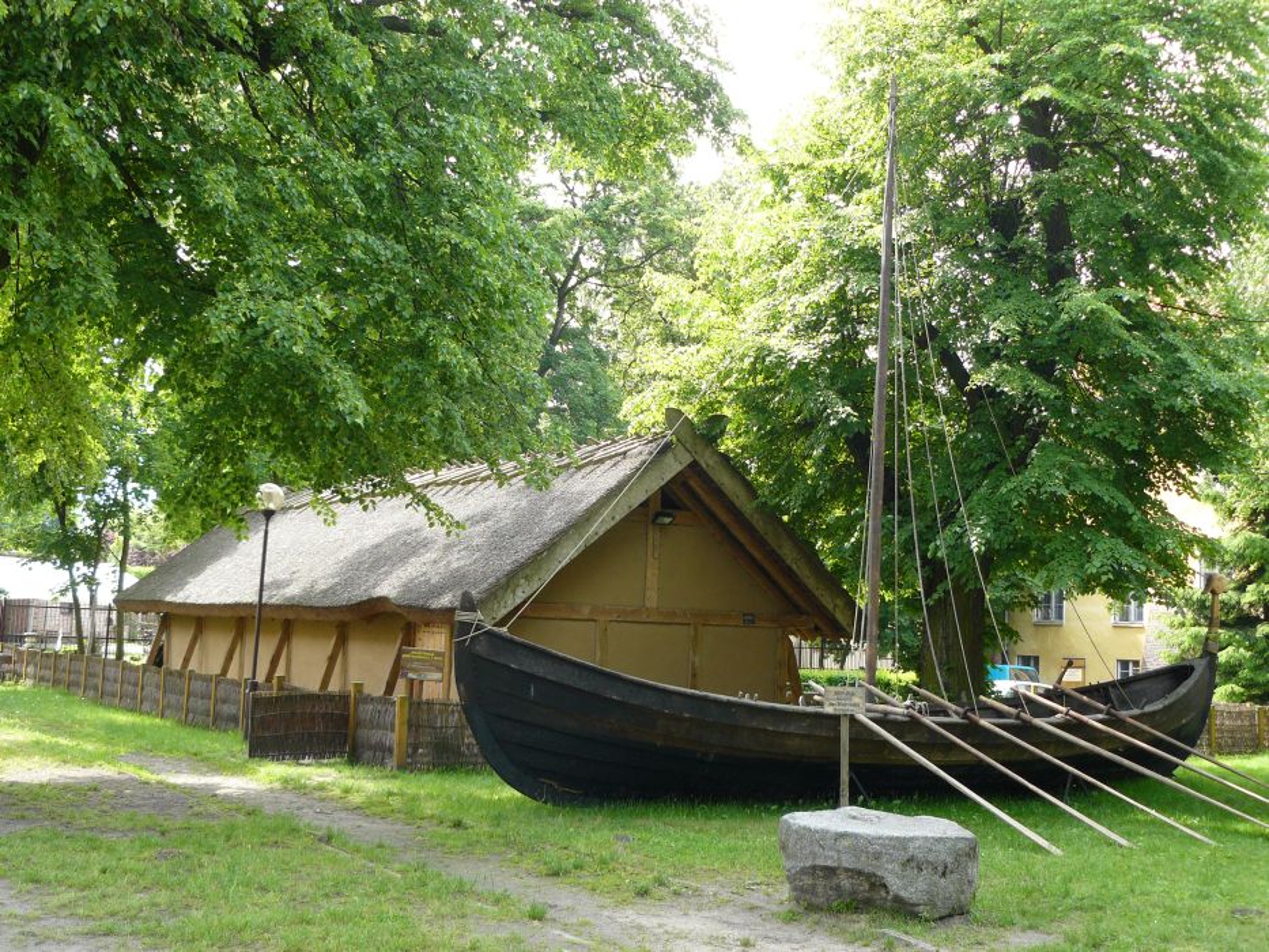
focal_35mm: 42
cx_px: 634
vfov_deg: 34.4
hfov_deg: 44.8
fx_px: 1540
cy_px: 476
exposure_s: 1/100
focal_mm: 6.9
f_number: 3.2
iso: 100
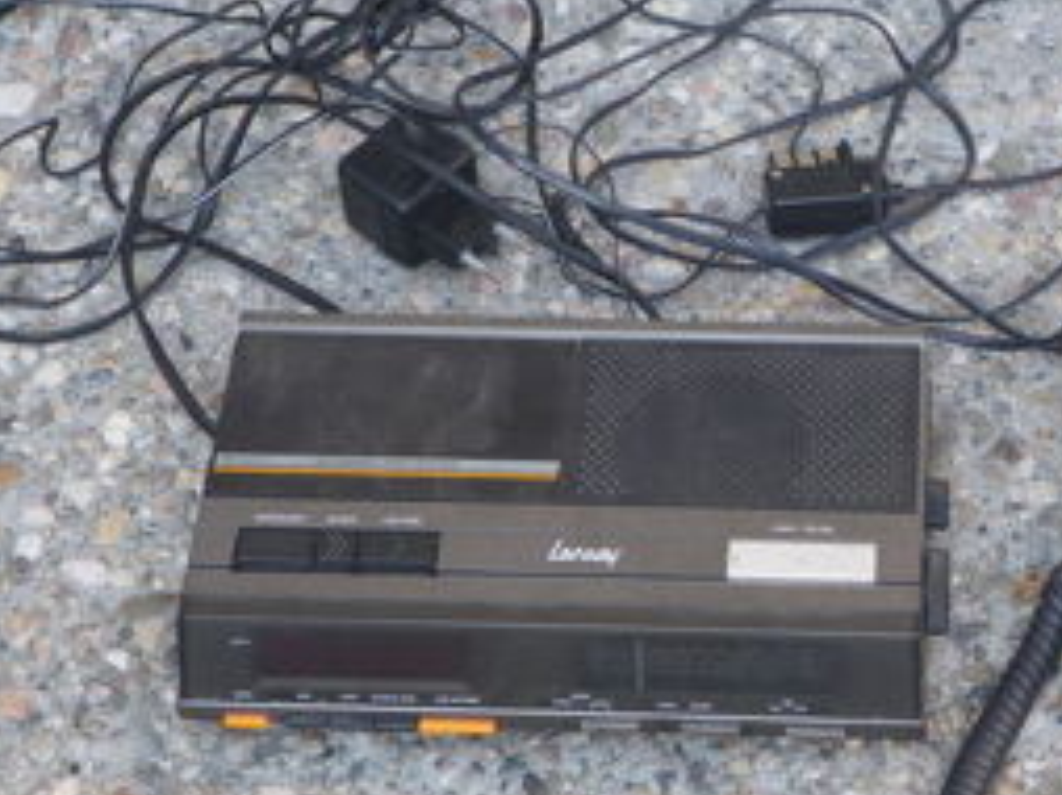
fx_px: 3188
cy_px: 444
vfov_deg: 14.2
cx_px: 786
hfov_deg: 18.8
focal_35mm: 104
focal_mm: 9.8
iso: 64
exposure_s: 1/100
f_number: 3.7
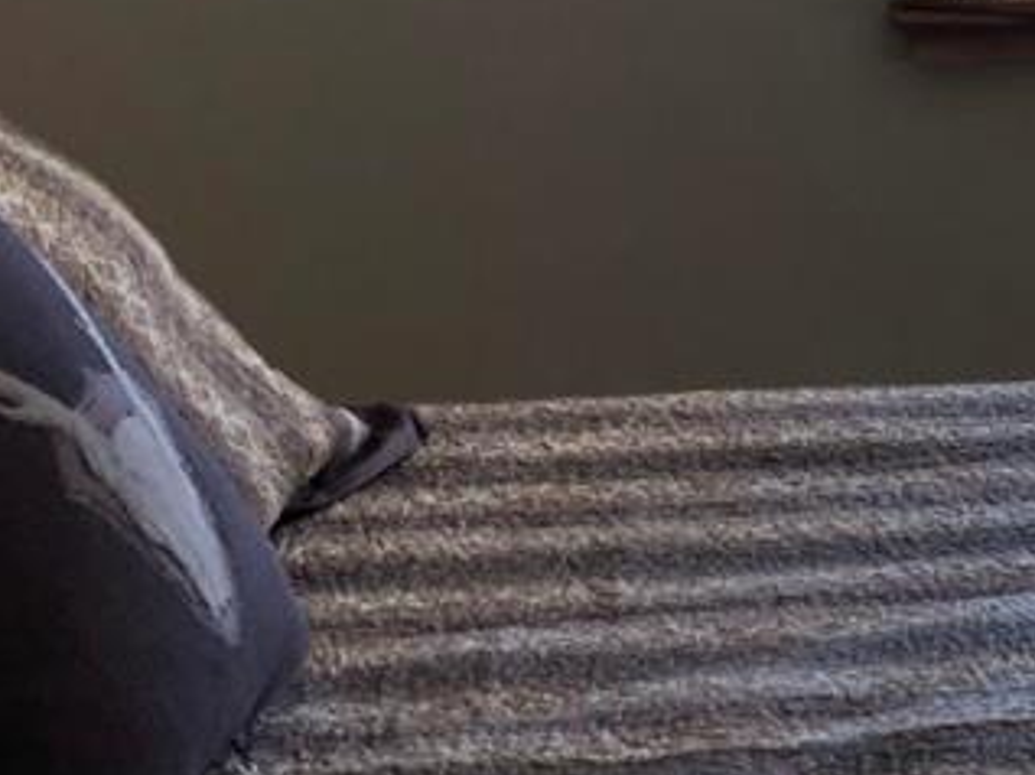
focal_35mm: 132
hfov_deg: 13.0
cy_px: -147
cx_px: 2073
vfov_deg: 11.0
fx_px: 3944
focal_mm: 4
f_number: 1.8
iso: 25
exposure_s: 1/120
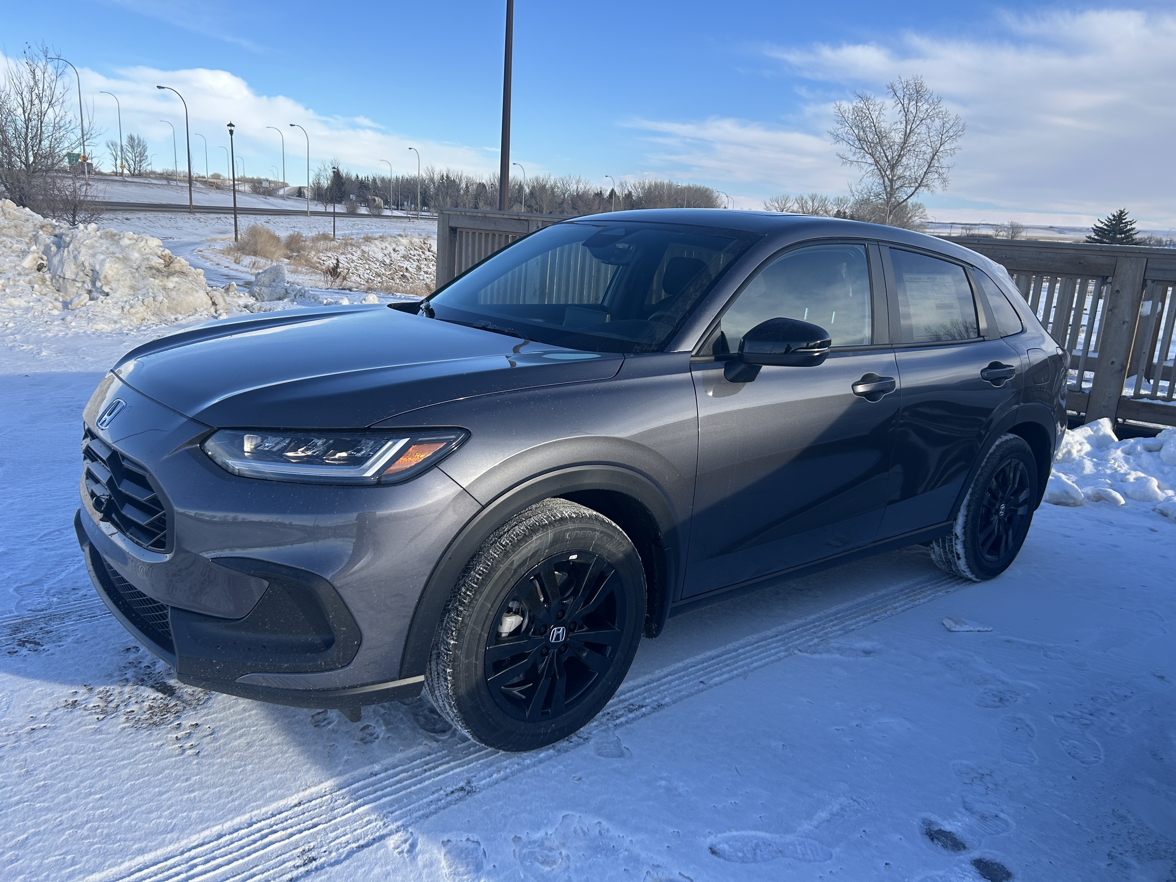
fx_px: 883
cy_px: 441
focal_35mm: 26
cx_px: 588
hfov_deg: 67.3
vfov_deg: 53.1
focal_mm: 5.7
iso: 50
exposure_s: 1/2165
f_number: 1.5
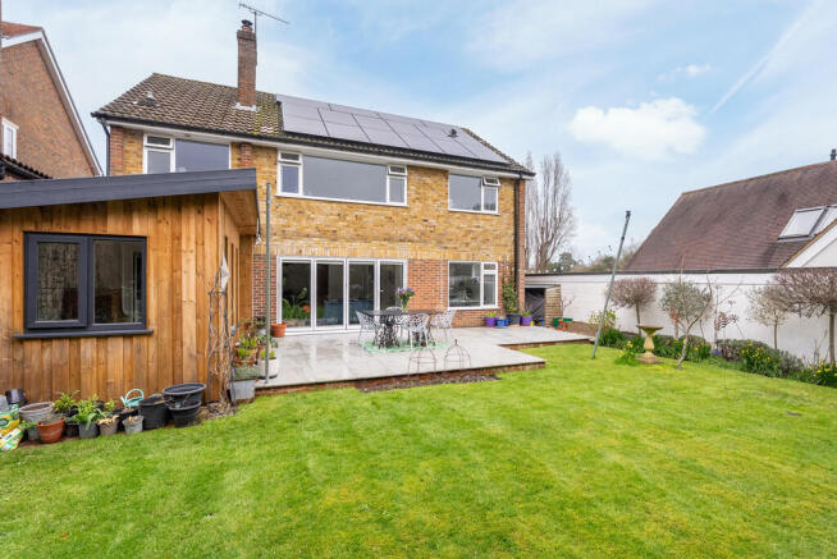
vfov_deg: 73.8
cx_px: 418
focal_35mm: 16
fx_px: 372
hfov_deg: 96.7
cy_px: 280
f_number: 7.1
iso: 1250
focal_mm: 16
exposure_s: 1/800
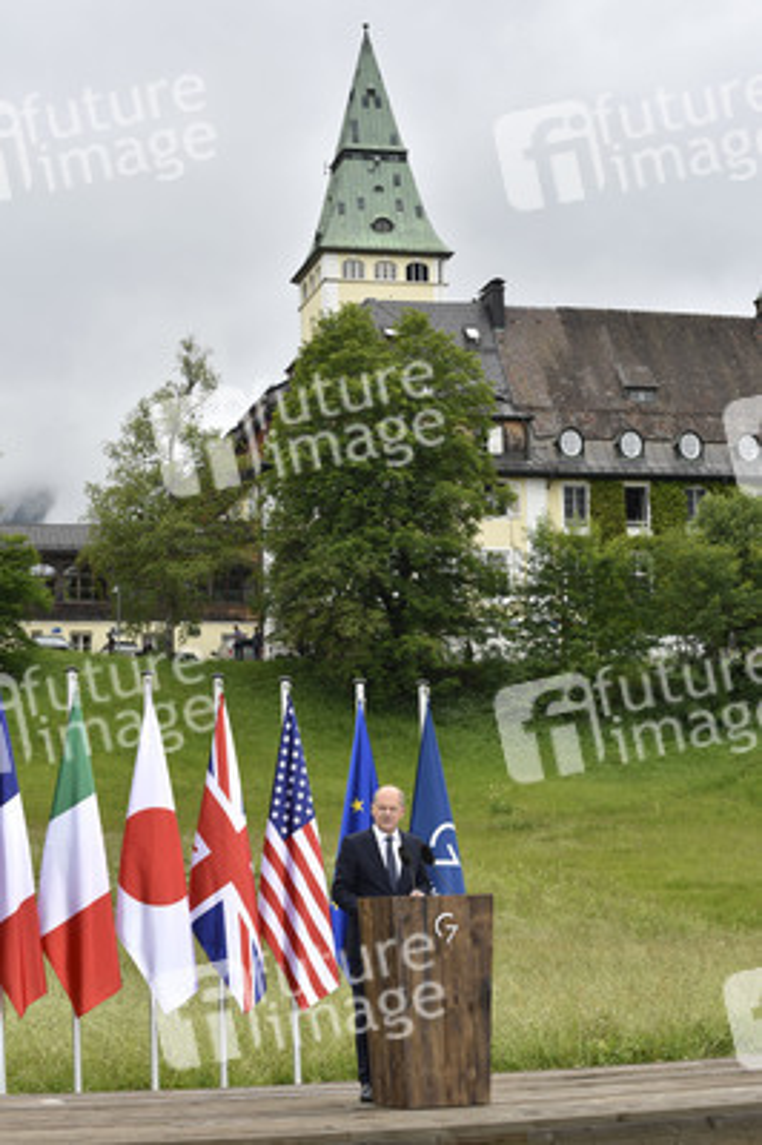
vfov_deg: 28.9
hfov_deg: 19.4
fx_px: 2226
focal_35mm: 70
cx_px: 381
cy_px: 572
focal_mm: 70
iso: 200
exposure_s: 1/250
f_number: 9
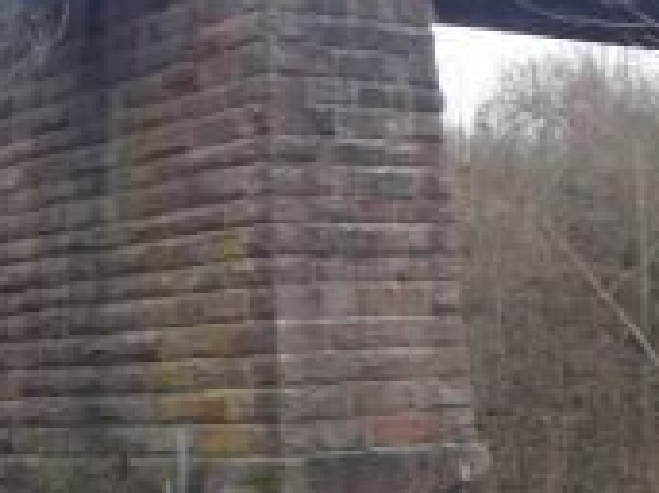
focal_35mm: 90
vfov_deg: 16.3
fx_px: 1712
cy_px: 154
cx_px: 409
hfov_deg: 21.7
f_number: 3.3
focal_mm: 5.2
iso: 100
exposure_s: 1/30
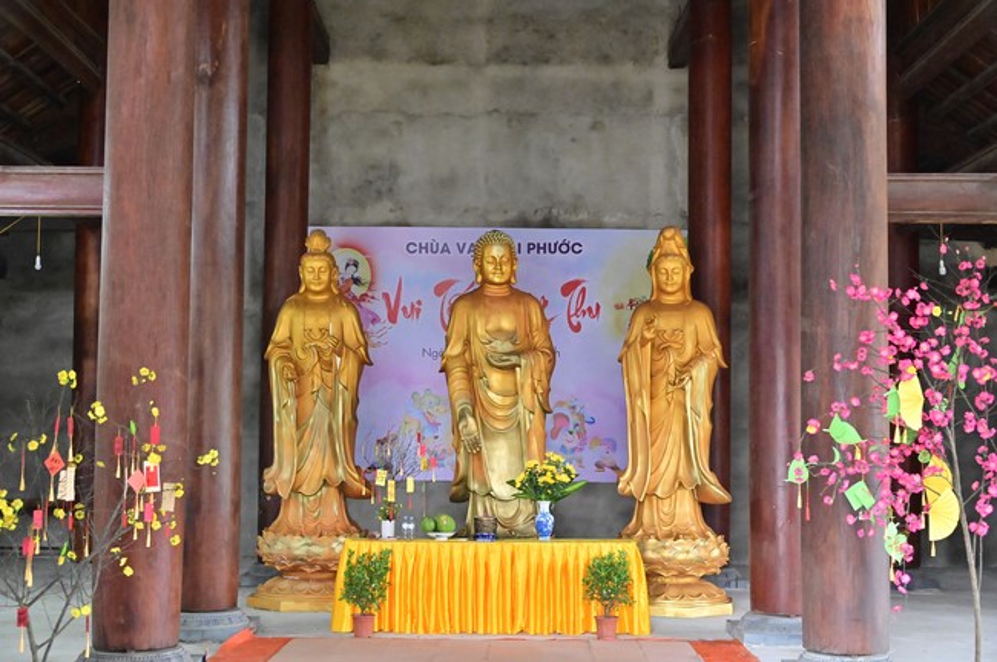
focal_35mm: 48
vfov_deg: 28.0
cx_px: 498
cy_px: 331
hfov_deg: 41.2
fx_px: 1328
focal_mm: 48
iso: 8000
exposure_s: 1/125
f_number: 5
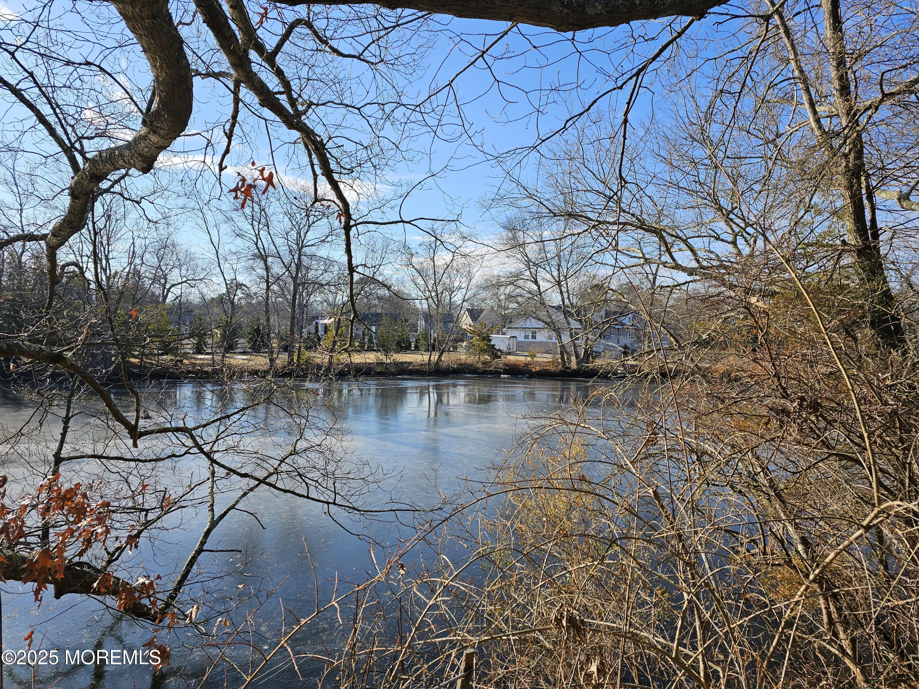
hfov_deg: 73.9
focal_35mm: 23
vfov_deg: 58.9
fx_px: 611
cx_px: 460
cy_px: 344
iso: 10
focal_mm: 6.3
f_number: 1.7
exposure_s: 1/711
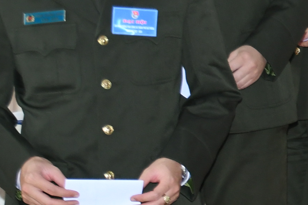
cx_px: 625
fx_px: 1830
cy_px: 56
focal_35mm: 214
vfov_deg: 6.4
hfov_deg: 9.0
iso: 800
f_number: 4.5
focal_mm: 30
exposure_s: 1/200
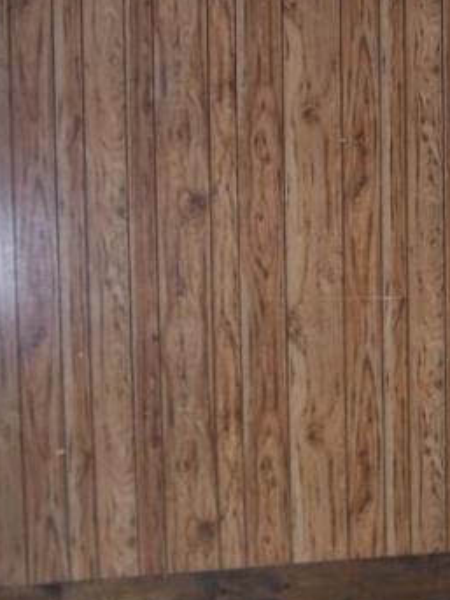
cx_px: 454
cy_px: 344
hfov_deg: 17.0
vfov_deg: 23.0
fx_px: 1474
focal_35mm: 85
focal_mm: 6.3
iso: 140
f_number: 2.8
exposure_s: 1/60
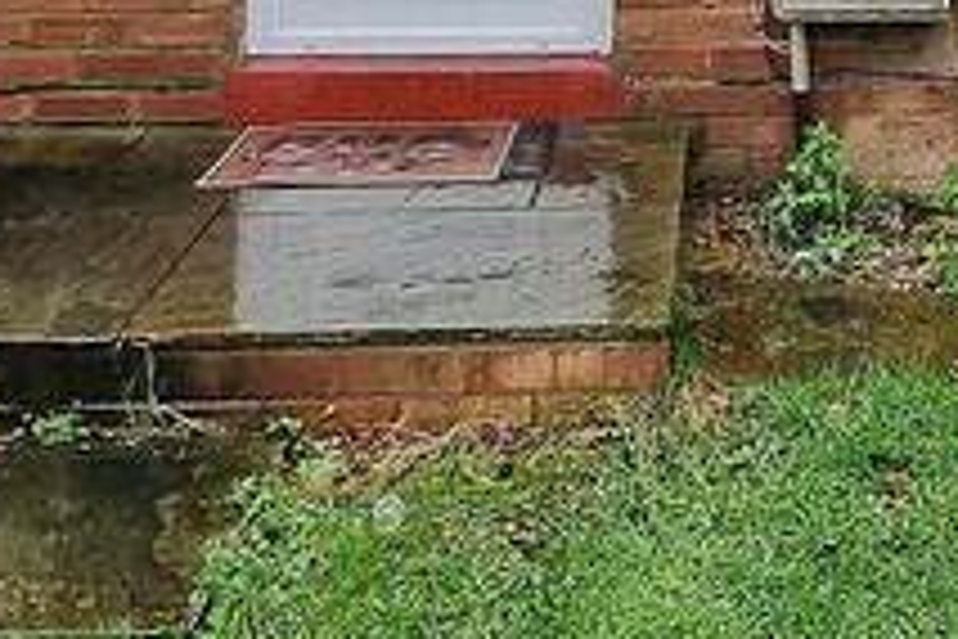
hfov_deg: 29.6
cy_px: -616
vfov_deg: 16.4
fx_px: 1730
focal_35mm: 65
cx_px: 873
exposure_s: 1/100
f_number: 2.2
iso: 64
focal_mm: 2.2
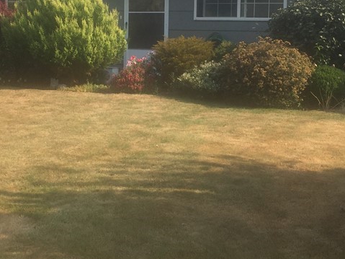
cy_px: 90
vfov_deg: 23.6
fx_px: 618
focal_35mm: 62
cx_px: 196
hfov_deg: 31.2
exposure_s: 1/1276
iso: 32
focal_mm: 4.15
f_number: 2.2
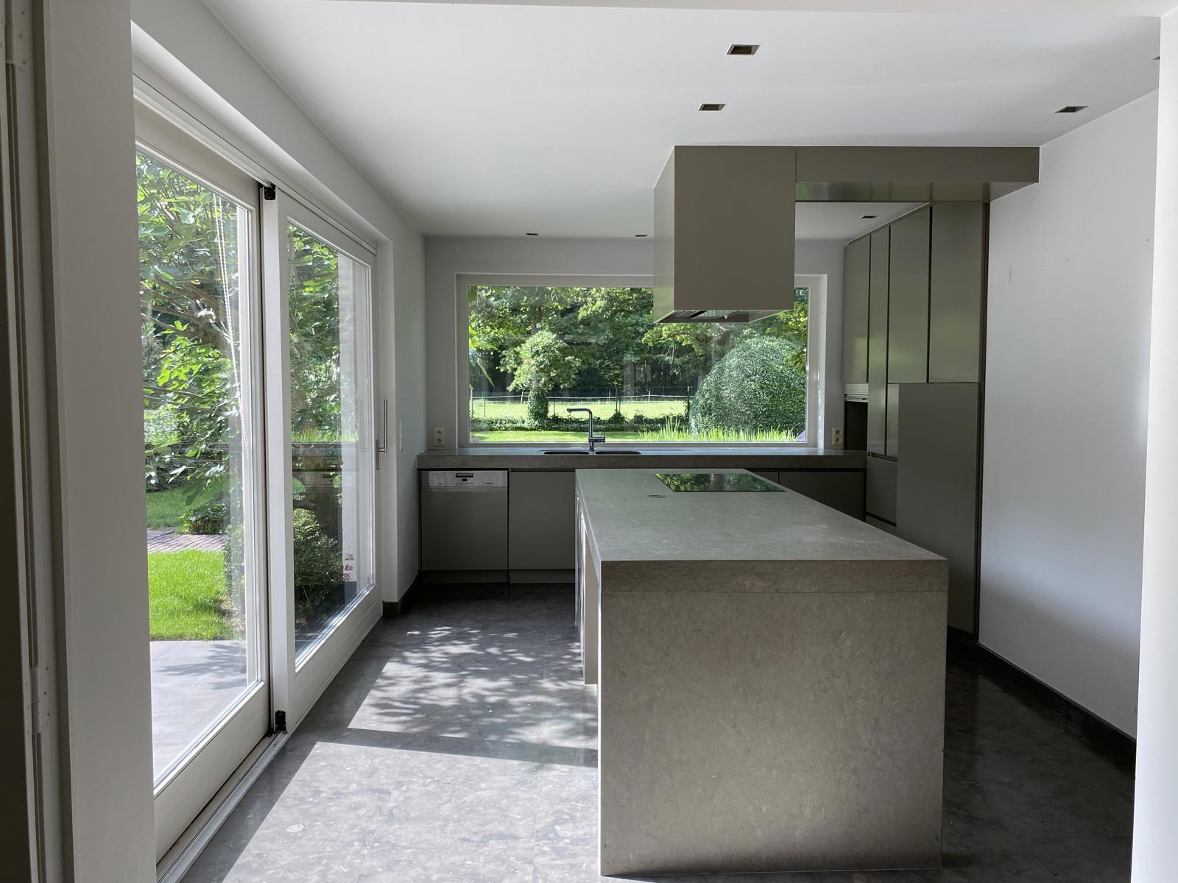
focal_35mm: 26
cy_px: 442
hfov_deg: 67.3
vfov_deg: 53.1
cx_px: 589
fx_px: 885
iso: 32
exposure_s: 1/202
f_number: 1.8
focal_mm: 4.25
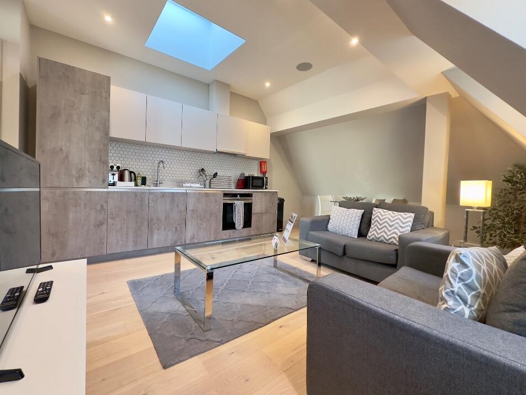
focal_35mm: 15
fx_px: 228
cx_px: 248
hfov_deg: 98.1
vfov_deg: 81.7
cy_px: 191
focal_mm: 2.22
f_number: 2.2
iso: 200
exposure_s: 1/50
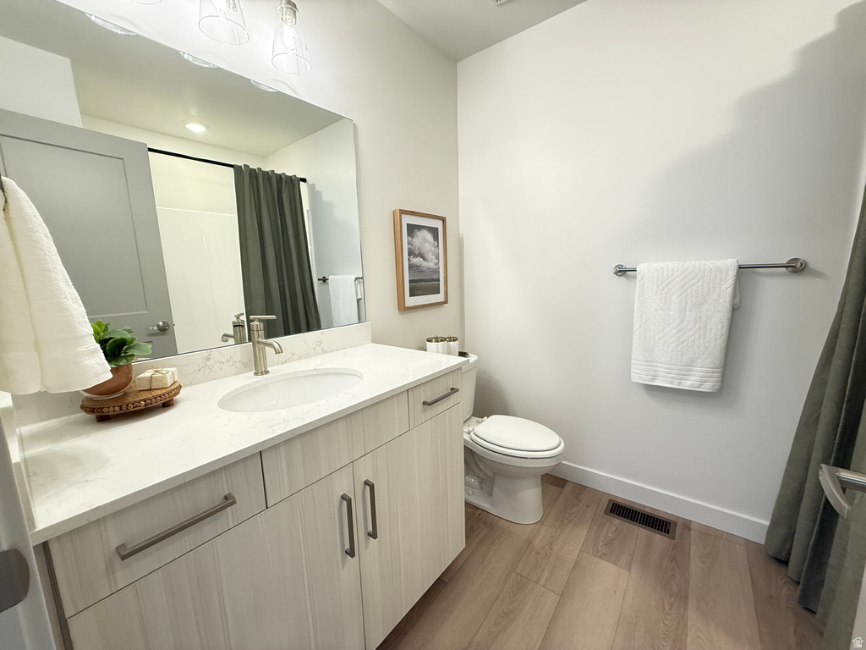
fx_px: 350
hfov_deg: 102.1
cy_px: 325
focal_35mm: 14
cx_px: 433
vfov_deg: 85.7
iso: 400
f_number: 2.2
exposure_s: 1/120
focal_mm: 2.22
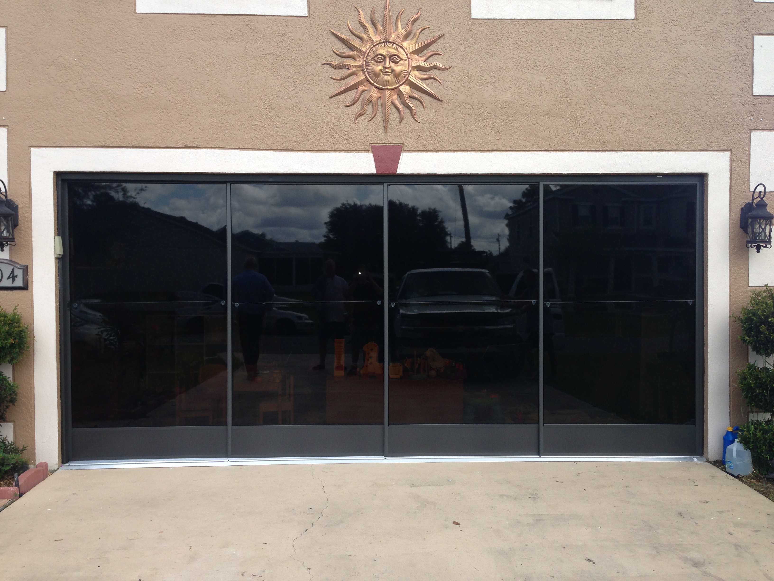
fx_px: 738
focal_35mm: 33
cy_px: 290
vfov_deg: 42.9
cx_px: 387
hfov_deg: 55.4
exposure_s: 1/534
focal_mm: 4.13
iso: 50
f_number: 2.4
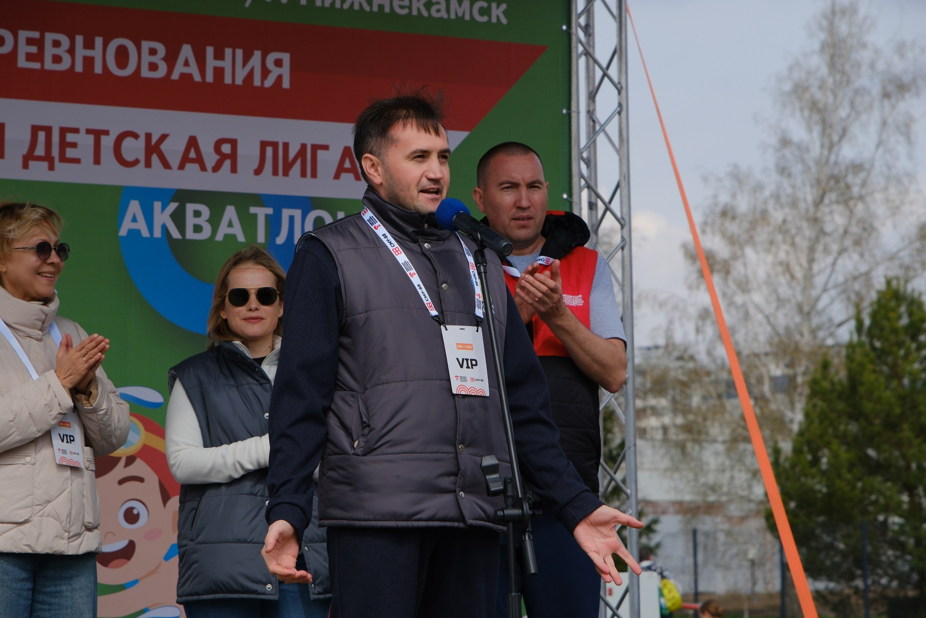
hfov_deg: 17.1
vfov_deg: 11.4
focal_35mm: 120
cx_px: 463
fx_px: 3087
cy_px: 309
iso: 400
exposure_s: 1/1600
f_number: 5.6
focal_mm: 80
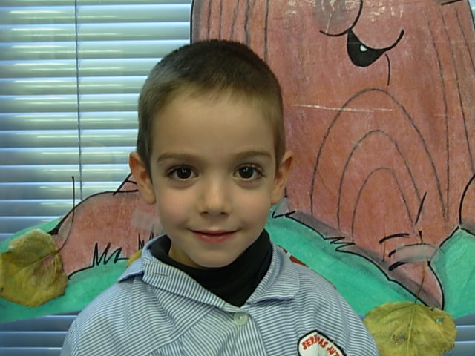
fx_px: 714
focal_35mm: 52
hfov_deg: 36.8
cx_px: 238
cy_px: 178
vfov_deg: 28.0
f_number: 3.2
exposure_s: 1/10.7
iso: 50
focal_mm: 8.5
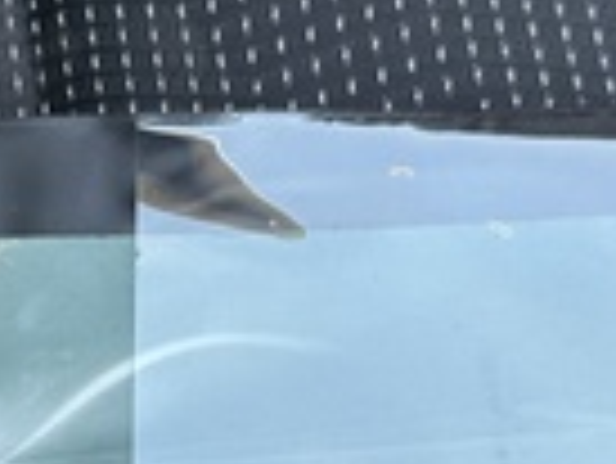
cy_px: 680
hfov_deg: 17.2
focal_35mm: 112
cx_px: 18
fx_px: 1995
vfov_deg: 12.6
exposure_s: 1/220
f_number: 1.78
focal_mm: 6.86
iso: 64
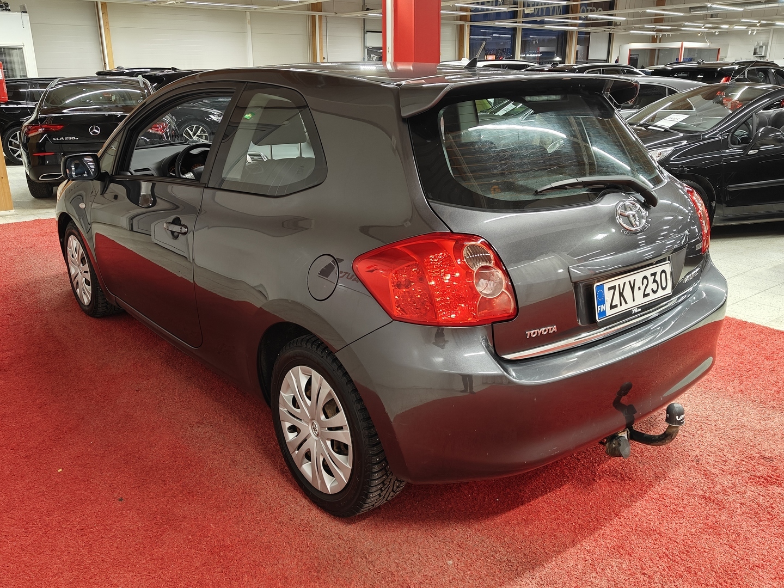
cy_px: 294
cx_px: 392
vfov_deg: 46.8
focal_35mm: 30
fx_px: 679
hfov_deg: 60.0
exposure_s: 1/50
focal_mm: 5.59
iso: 100
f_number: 1.8
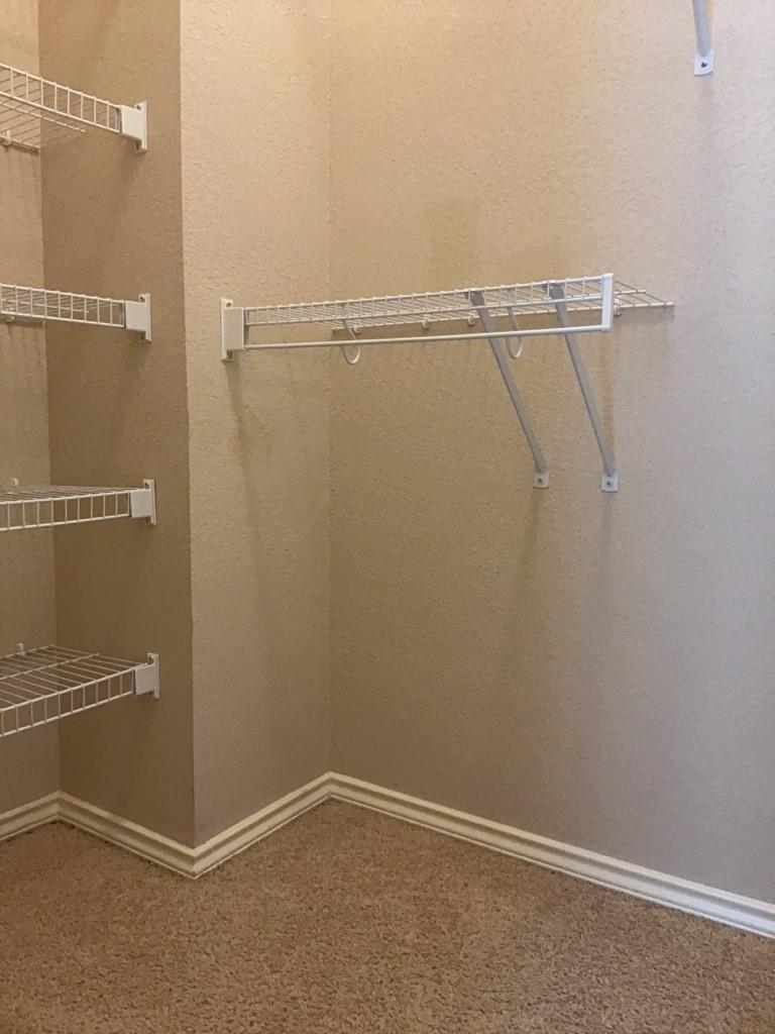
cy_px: 517
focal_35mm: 27
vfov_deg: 65.3
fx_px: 806
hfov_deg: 51.4
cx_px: 388
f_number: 1.8
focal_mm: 3
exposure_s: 1/60
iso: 250
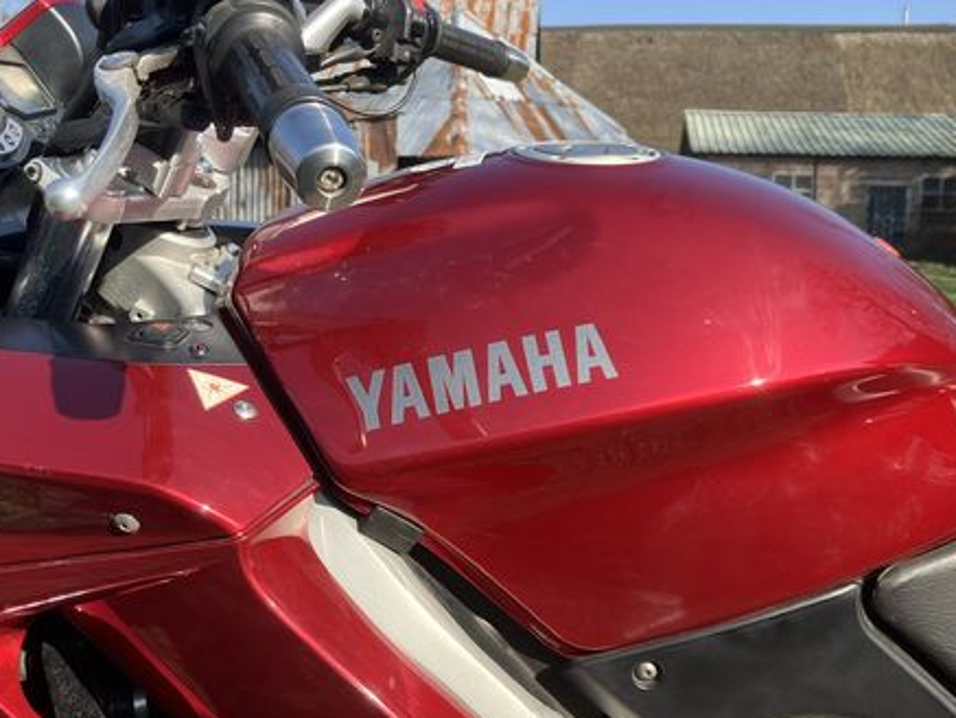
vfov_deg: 35.1
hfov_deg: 45.7
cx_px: 422
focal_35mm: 41
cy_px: 344
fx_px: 1133
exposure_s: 1/649
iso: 32
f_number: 1.8
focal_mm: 3.99
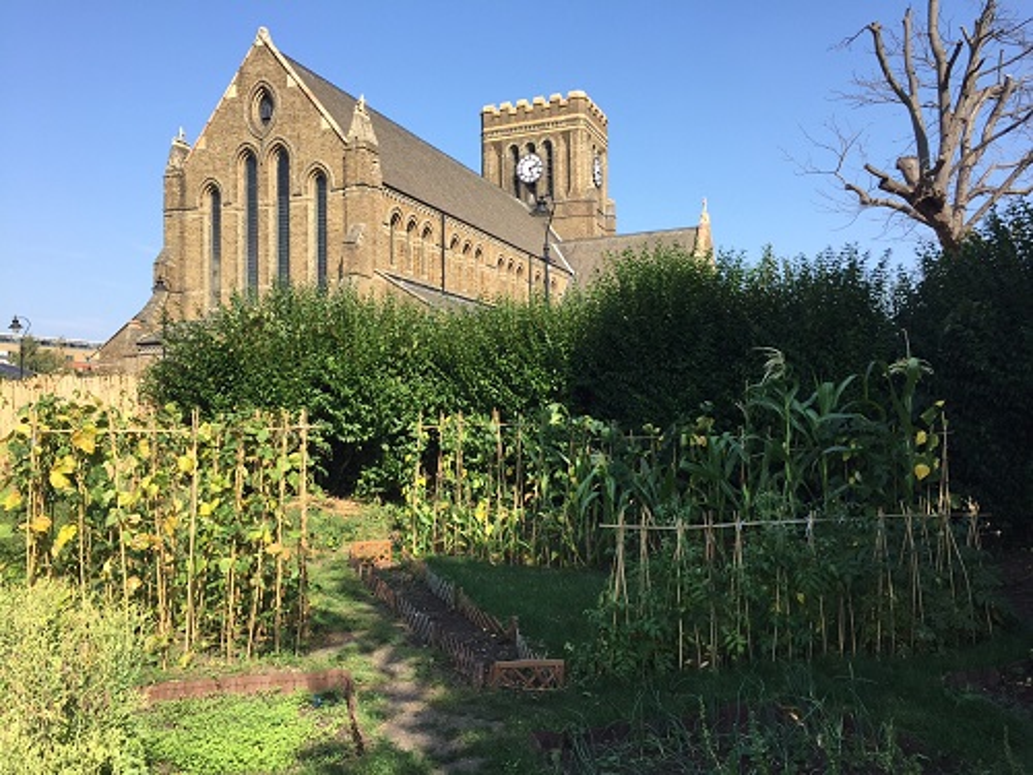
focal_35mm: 29
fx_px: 865
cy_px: 388
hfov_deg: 61.7
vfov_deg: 48.2
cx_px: 516
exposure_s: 1/964
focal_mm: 4.15
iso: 32
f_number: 2.2
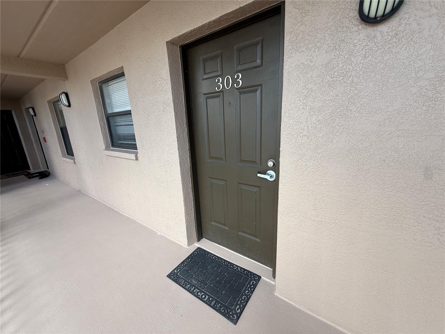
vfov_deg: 85.7
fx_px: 180
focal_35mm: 14
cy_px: 167
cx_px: 222
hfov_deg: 102.1
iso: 50
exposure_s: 1/168
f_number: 2.2
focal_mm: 2.22
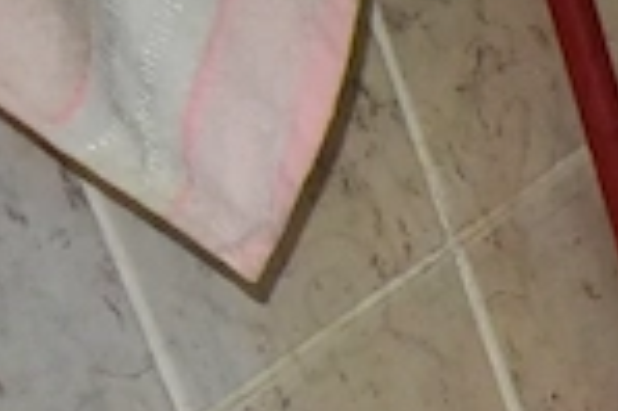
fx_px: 3104
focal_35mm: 181
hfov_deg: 9.0
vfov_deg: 6.9
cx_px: 1933
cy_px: 1152
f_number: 3.5
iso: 4000
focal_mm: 18
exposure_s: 1/60
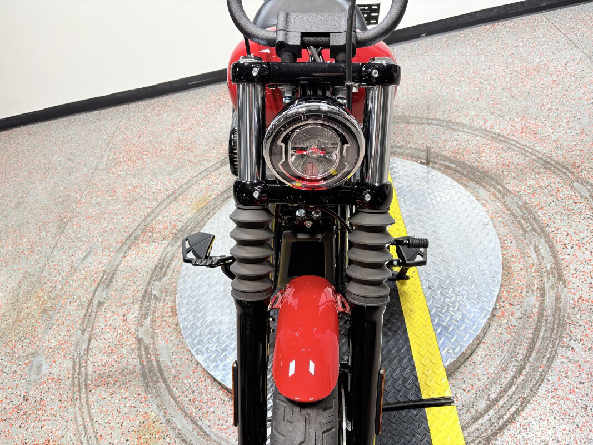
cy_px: 222
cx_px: 296
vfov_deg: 53.1
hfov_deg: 67.3
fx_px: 445
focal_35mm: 26
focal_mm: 5.96
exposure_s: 1/120
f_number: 1.6
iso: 64
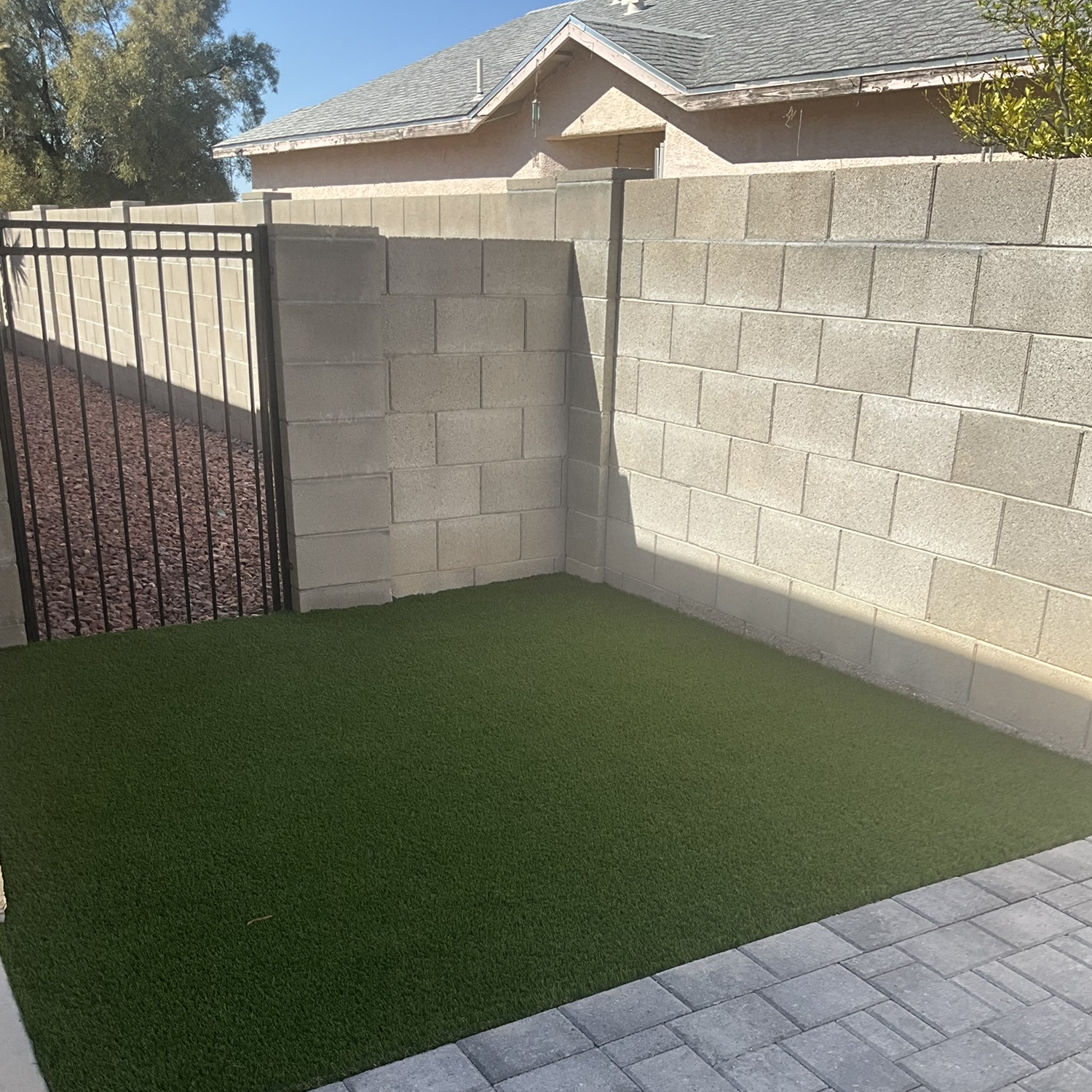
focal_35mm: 35
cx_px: 542
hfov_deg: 47.2
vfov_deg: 46.4
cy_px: 735
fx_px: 1249
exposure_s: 1/1015
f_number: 1.8
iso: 25
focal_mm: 3
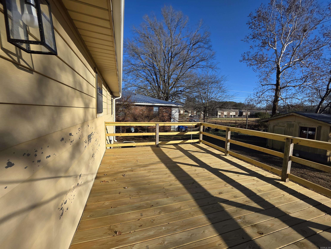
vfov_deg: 89.9
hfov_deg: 106.2
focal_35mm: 13
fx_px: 124
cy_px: 124
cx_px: 166
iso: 40
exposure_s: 1/1983
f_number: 1.9
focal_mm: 2.2
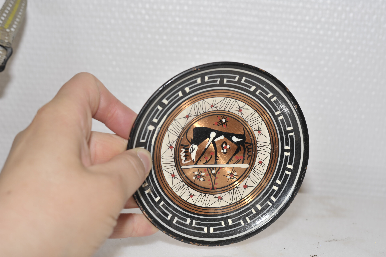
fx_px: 536
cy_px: 128
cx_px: 193
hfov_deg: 39.6
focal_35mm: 50
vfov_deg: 27.0
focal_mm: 50
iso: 200
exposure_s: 1/60
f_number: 7.1
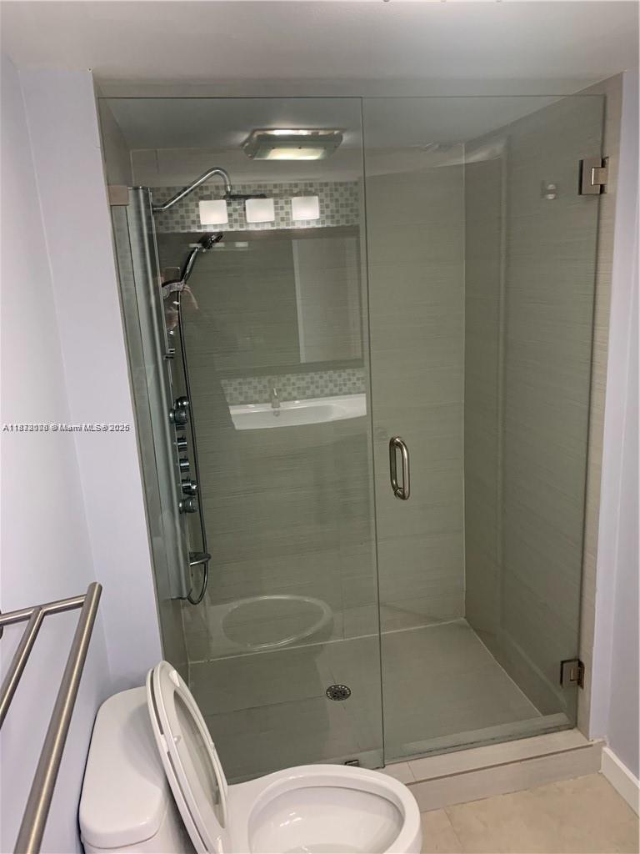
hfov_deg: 53.1
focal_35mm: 26
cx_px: 320
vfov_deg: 67.3
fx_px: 641
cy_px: 427
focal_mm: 4.25
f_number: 1.8
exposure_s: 1/60
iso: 160
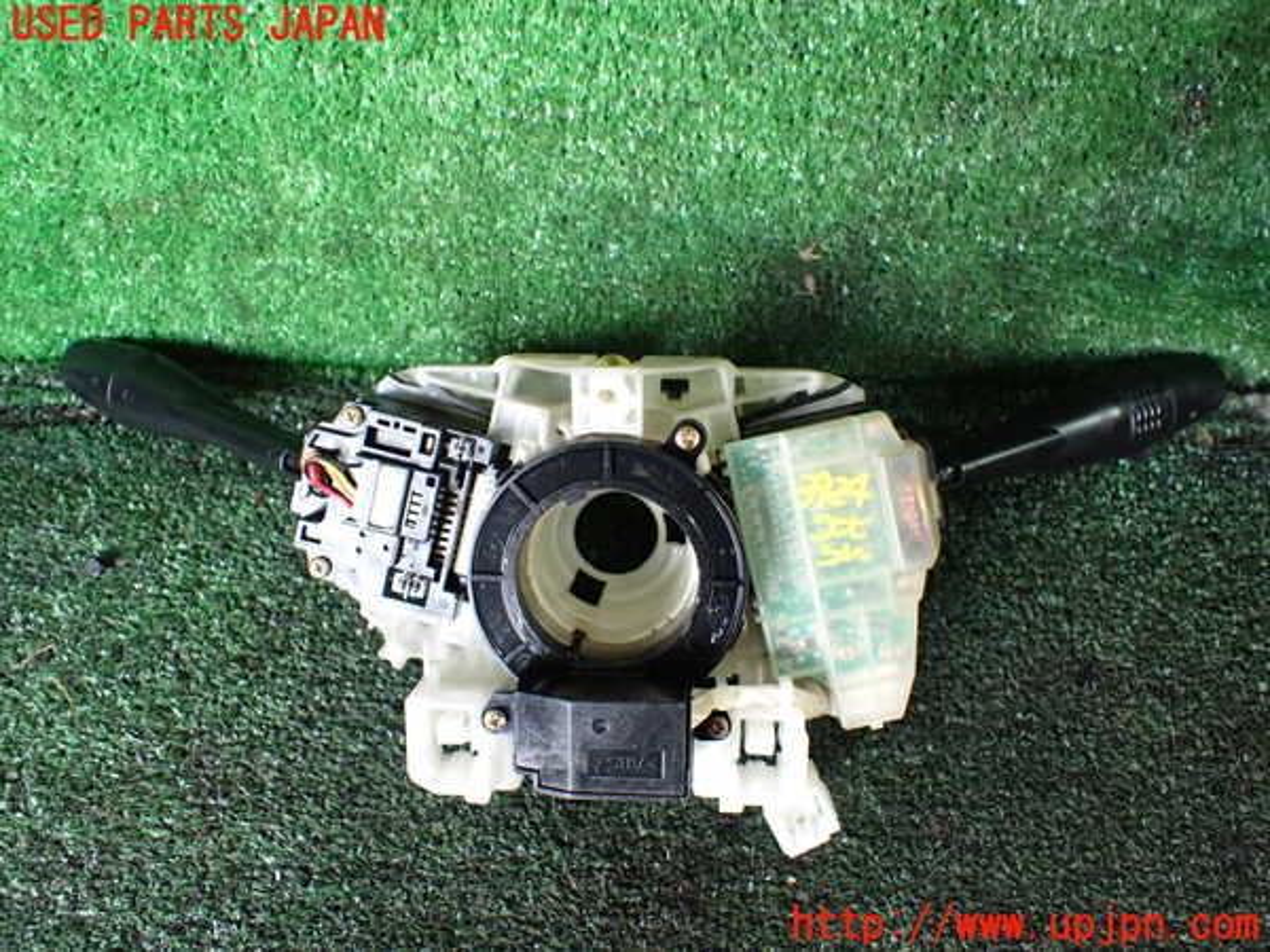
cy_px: 476
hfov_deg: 60.0
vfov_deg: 46.8
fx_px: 1101
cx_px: 635
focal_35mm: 30
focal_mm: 5.4
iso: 800
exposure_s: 1/100
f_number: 2.3
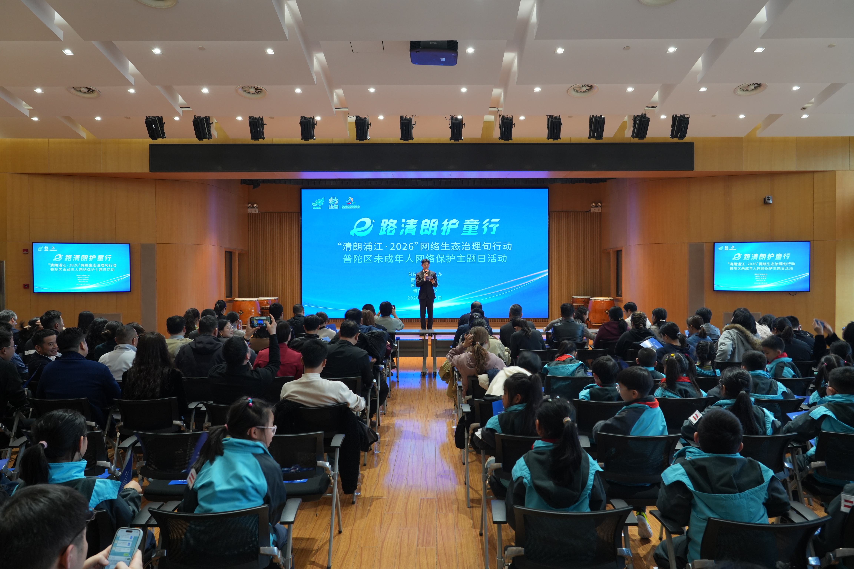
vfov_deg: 47.9
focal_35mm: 27
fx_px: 640
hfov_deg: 67.4
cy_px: 284
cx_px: 427
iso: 1000
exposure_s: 1/30
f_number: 7.1
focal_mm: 27
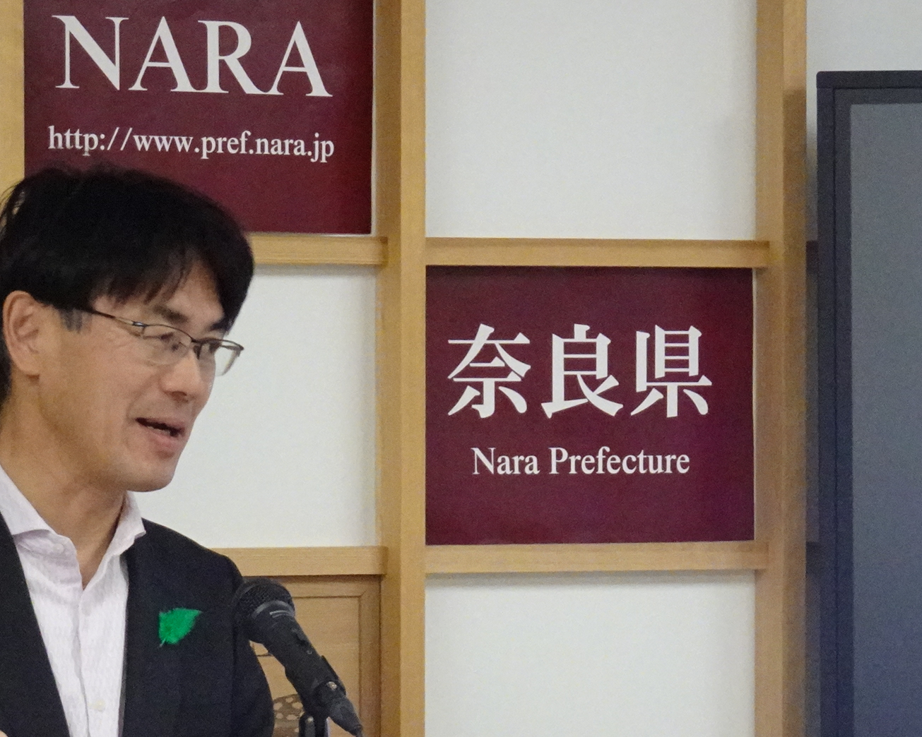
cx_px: 473
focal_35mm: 283
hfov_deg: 6.8
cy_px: 673
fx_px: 7722
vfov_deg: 5.5
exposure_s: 1/60
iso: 1250
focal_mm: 23.22
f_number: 5.6
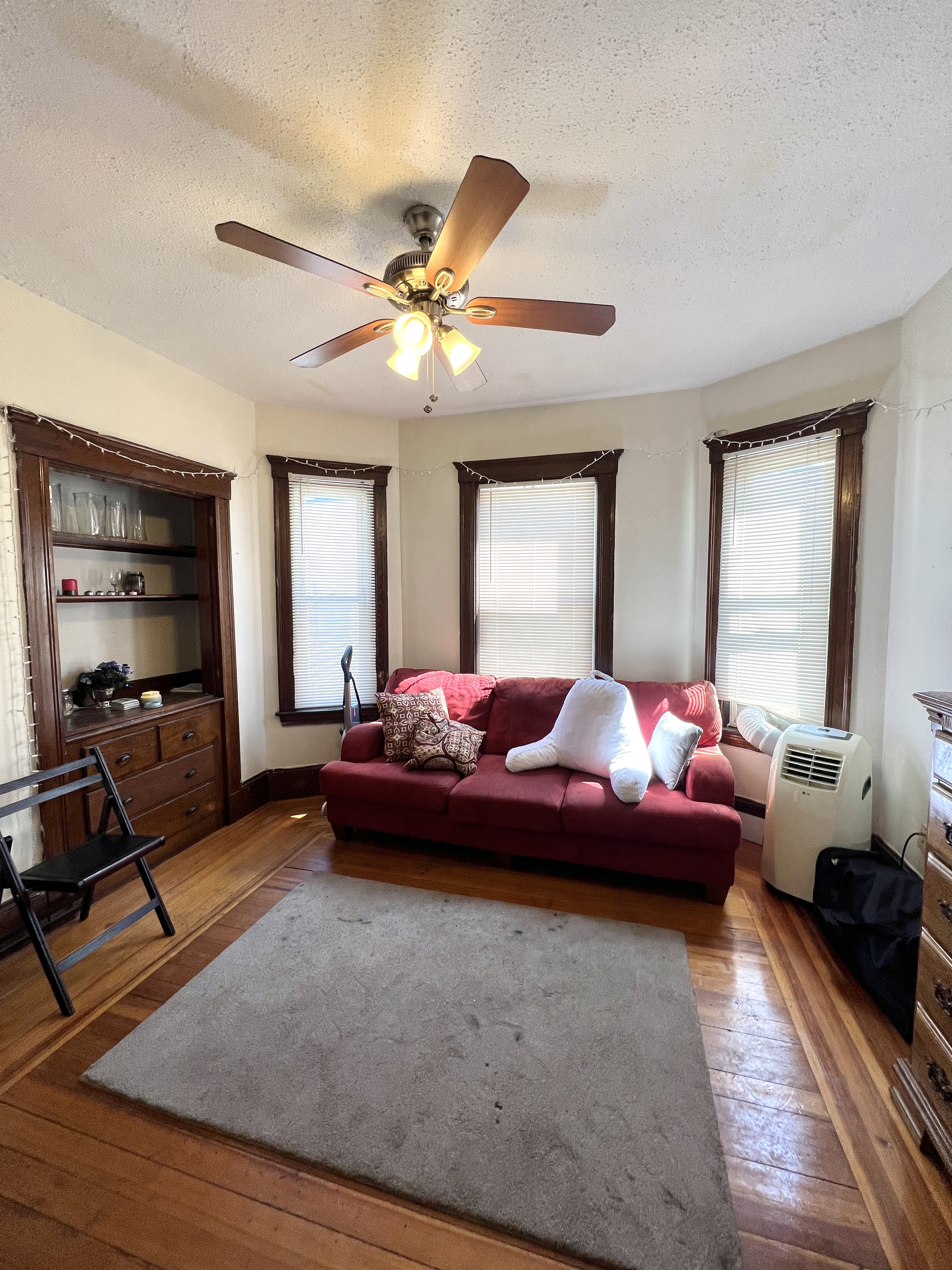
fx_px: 477
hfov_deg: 89.9
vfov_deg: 106.2
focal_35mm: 13
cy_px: 635
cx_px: 476
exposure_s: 1/120
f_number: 1.8
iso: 64
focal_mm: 1.57
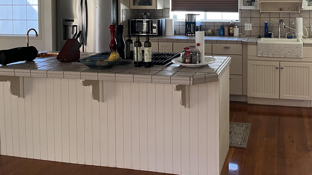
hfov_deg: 49.6
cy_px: 15
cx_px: 208
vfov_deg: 28.5
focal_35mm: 40
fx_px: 331
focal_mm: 5.1
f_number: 1.6
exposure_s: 1/60
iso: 160
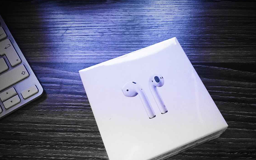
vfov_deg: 36.2
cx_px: 140
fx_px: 244
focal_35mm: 35
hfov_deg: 55.2
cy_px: 96
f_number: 2.2
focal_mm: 4.15
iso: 250
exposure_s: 1/17
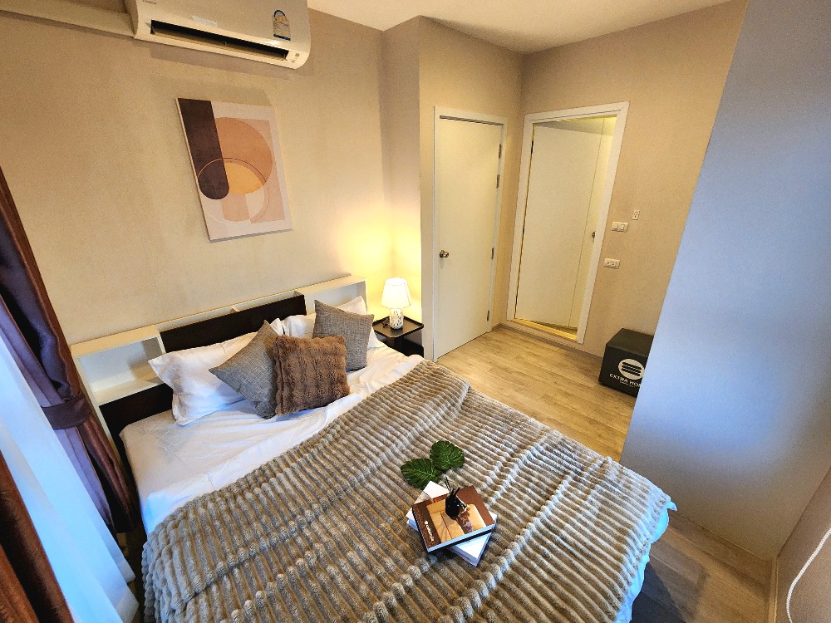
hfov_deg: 106.2
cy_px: 312
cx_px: 416
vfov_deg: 89.9
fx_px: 312
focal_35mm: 13
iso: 320
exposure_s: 1/33
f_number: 2.2
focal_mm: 2.2
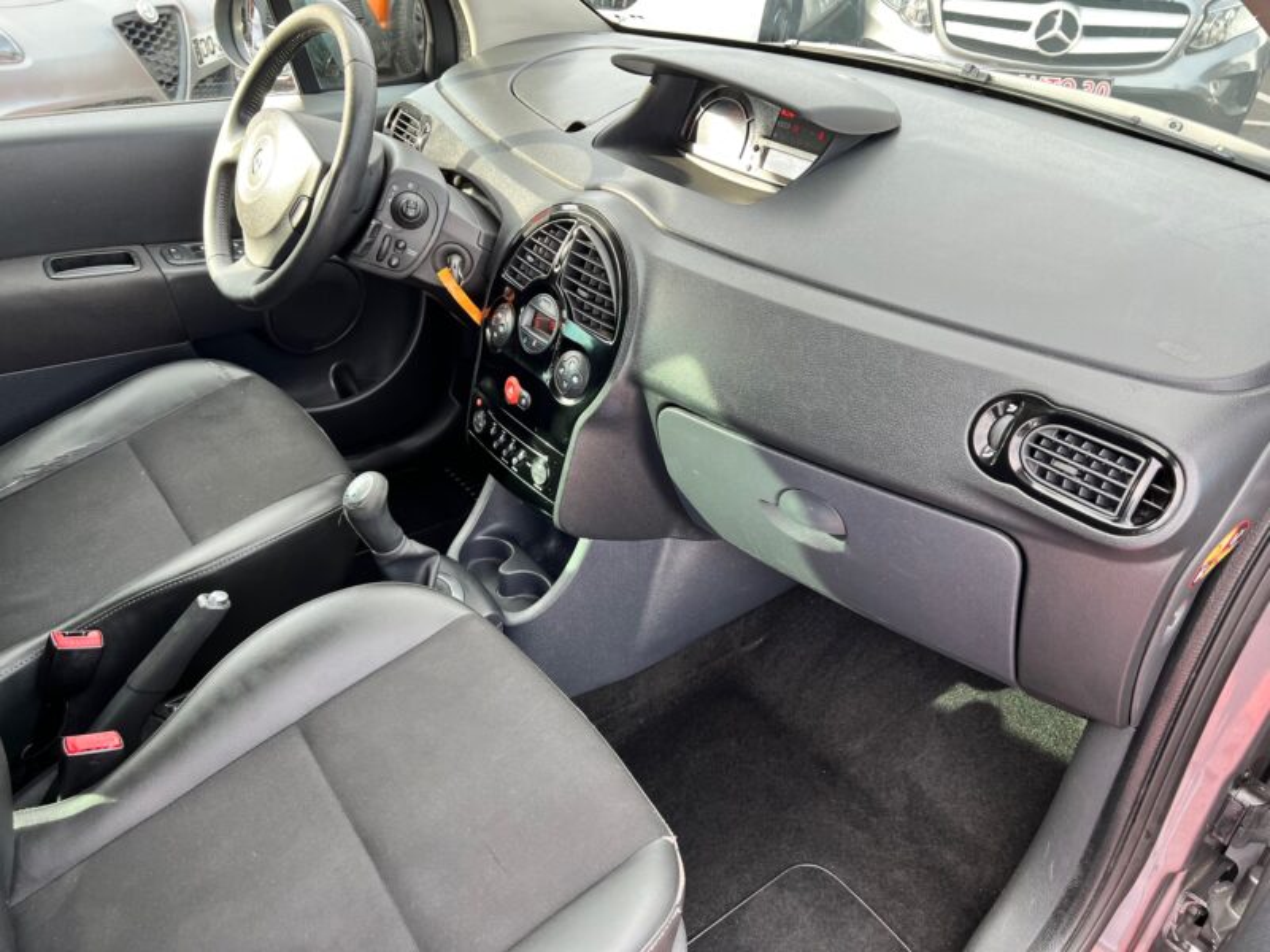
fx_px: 954
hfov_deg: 67.3
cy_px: 476
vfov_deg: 53.1
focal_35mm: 26
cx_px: 635
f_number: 1.5
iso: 40
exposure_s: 1/121
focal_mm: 5.7
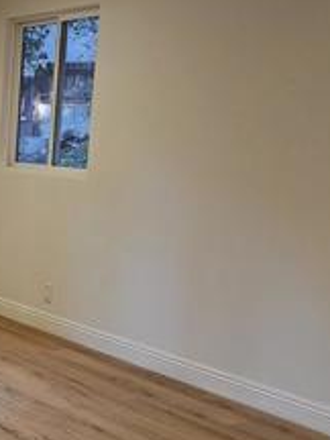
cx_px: -96
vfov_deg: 28.1
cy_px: 334
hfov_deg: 19.9
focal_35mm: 68
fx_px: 864
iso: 250
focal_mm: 6.3
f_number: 1.7
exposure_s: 1/120
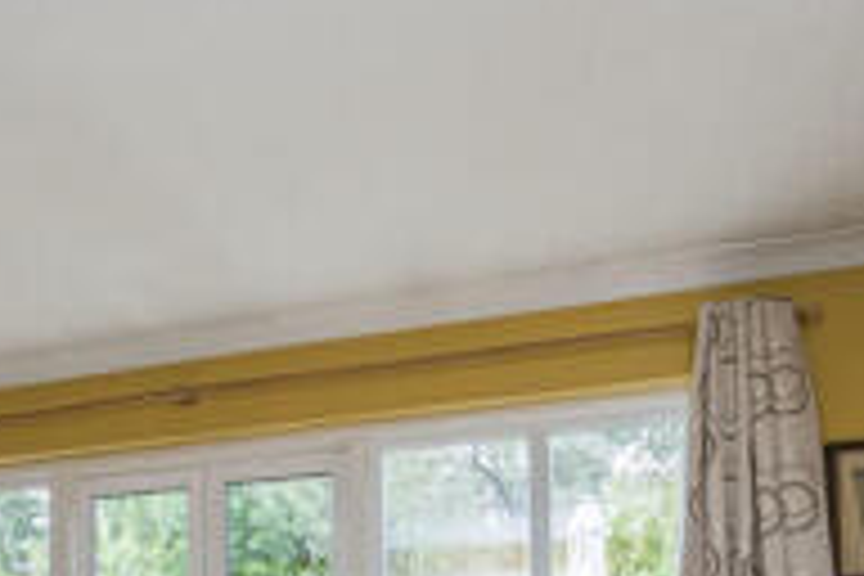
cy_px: 709
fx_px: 984
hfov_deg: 43.8
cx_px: 106
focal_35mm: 41
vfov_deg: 28.1
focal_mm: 12
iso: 320
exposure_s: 1/20
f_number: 9
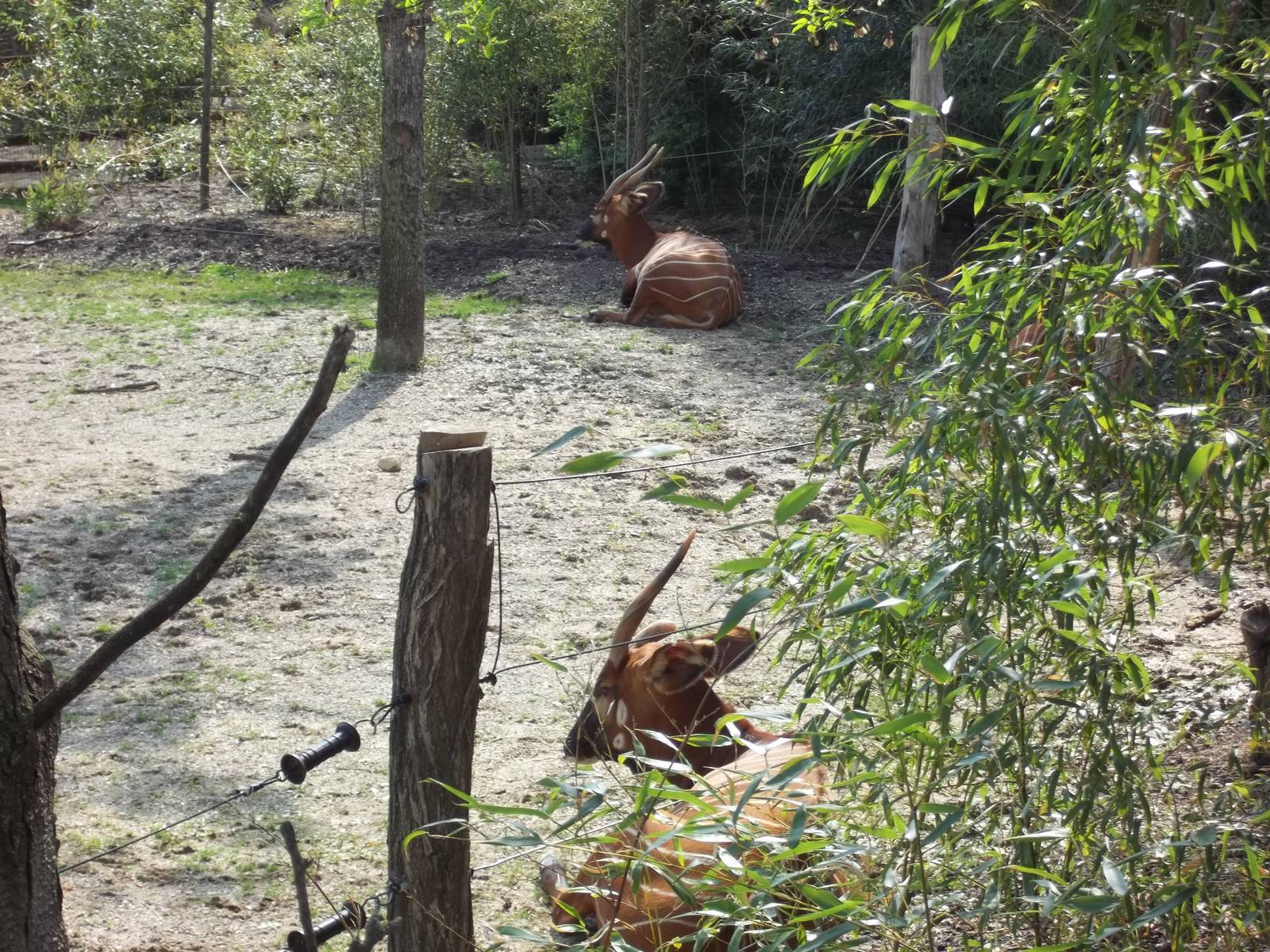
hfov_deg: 20.4
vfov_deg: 15.4
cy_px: 476
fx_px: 3522
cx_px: 635
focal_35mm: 96
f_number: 5.2
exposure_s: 1/125
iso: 64
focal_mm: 17.1
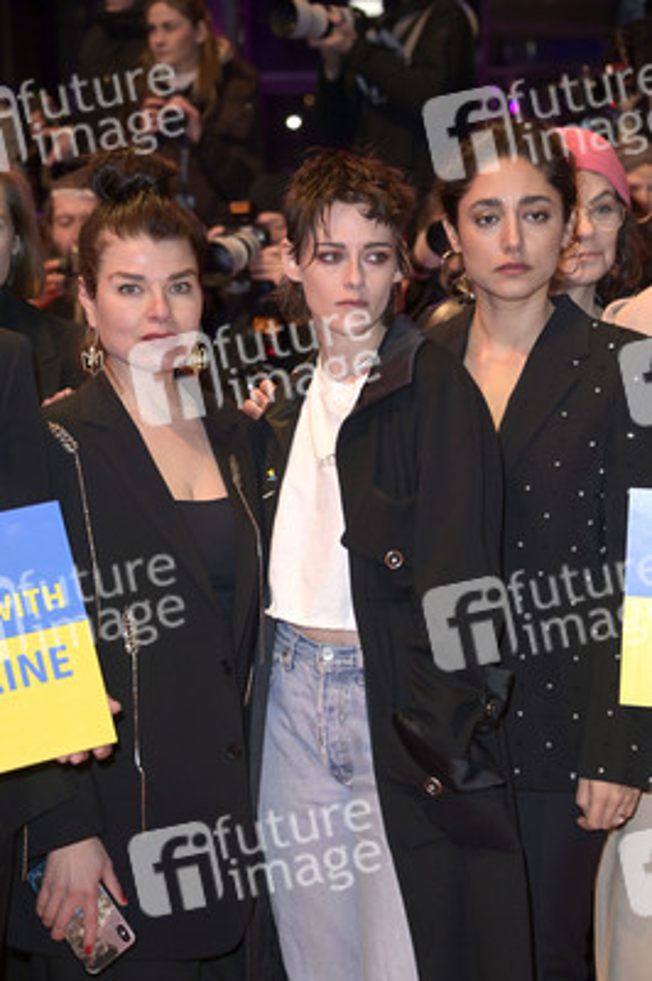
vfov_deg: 22.2
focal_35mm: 92
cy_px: 490
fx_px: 2503
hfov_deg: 14.8
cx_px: 326
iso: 1250
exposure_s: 1/250
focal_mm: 92
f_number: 5.6
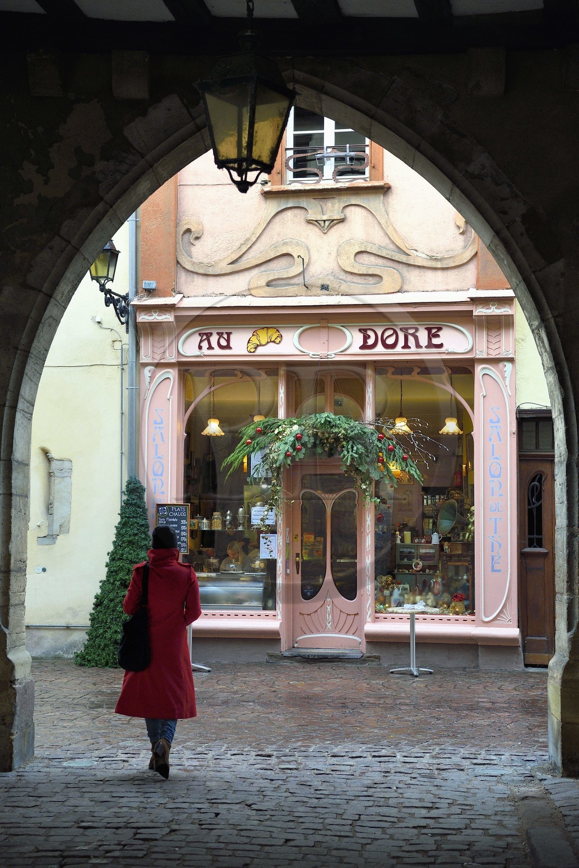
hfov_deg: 22.6
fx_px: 1447
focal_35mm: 60
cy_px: 434
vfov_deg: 33.4
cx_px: 290
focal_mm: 60
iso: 1600
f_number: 8
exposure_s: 1/200
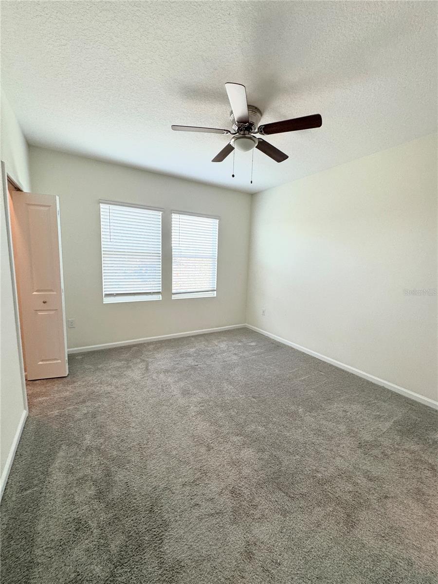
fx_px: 236
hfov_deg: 85.7
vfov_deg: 102.1
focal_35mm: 14
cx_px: 219
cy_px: 292
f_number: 2.2
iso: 125
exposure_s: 1/120
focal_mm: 2.22
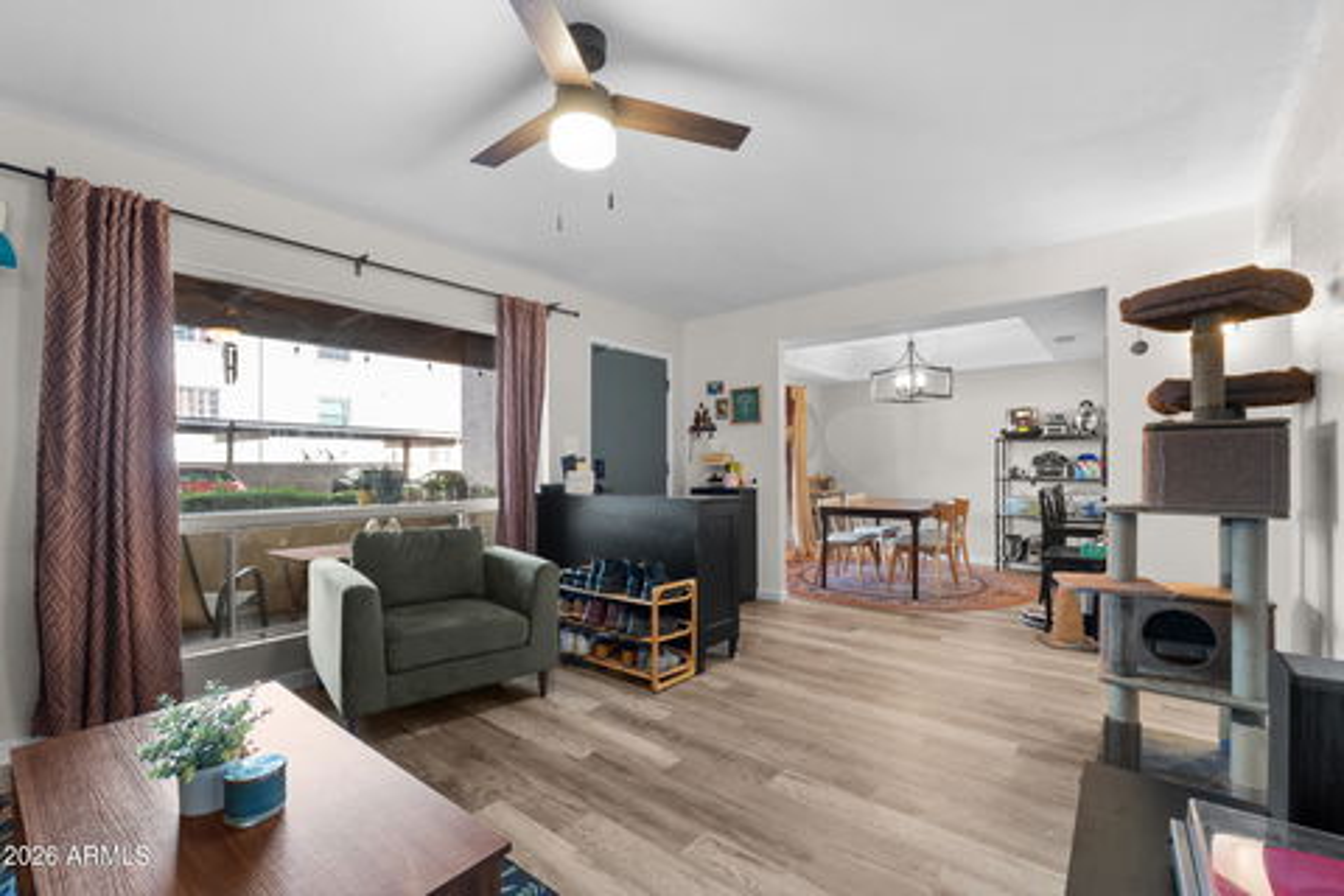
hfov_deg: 100.4
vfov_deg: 77.3
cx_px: 672
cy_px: 448
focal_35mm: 15
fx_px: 560
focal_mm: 10
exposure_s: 2.5
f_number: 9
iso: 250
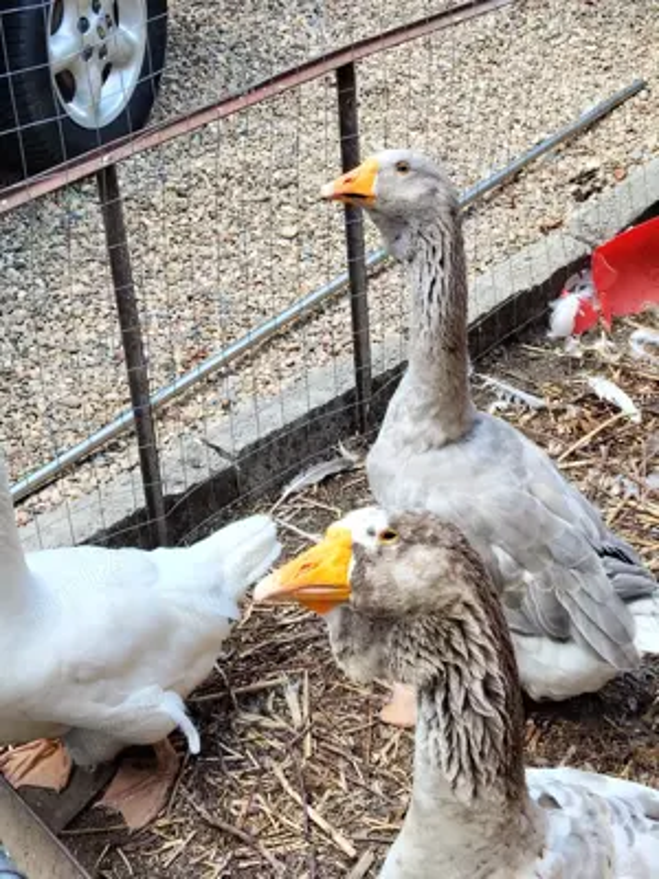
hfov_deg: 25.2
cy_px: 440
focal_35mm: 58
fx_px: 1472
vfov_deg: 33.2
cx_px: 330
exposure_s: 1/205
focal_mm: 4.15
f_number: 1.8
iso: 100
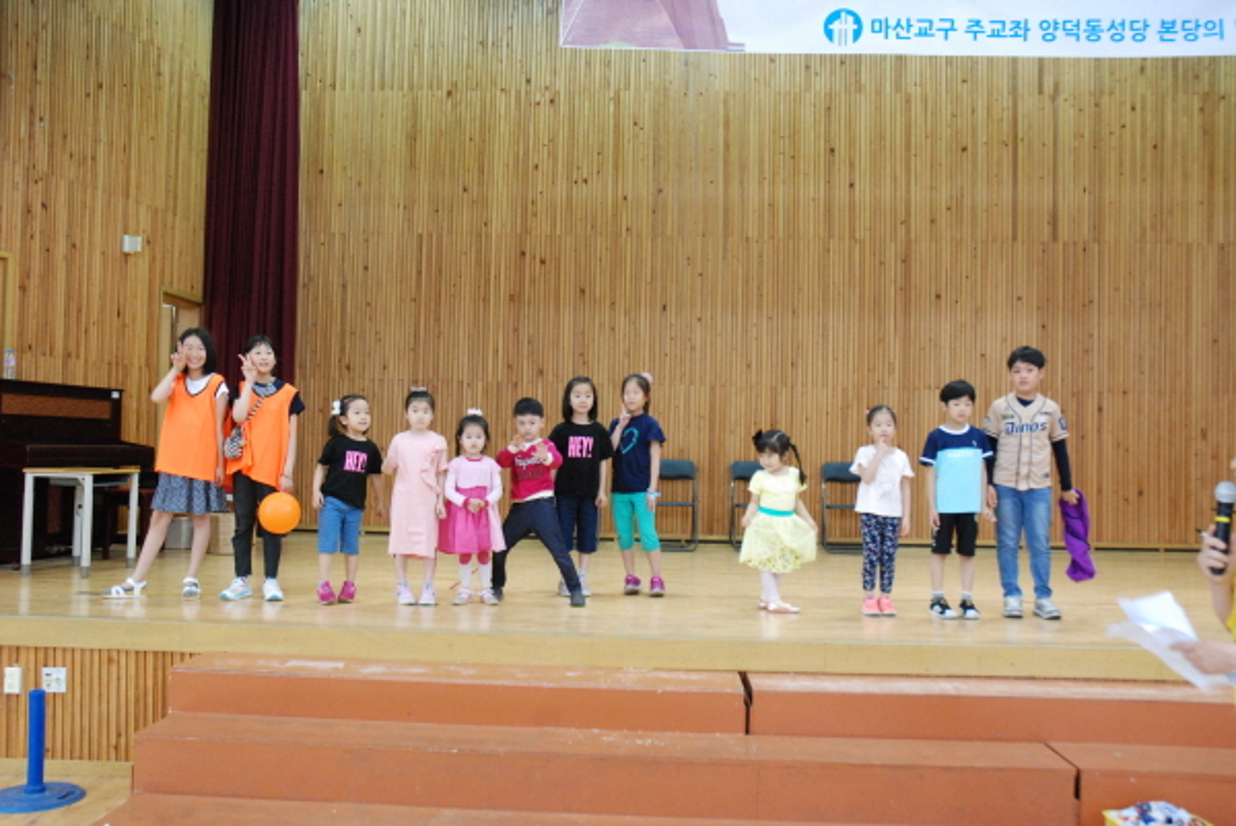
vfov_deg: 36.9
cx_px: 618
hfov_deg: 53.1
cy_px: 413
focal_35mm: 36
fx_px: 1237
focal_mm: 24
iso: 1600
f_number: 5.6
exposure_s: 1/40
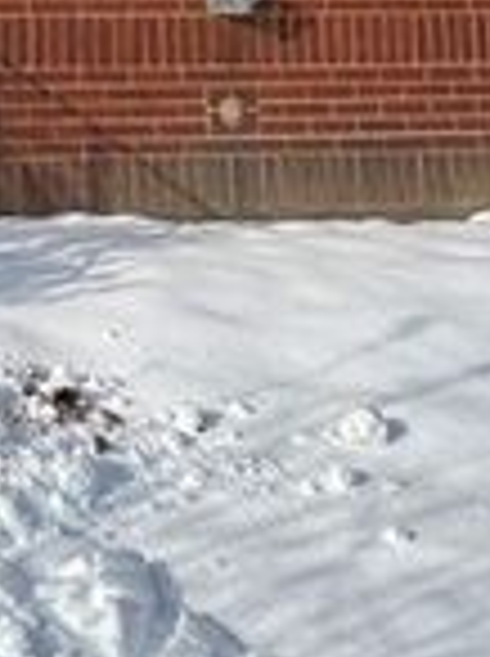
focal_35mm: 64
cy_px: -205
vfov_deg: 25.8
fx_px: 1211
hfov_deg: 20.5
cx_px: -180
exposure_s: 1/1927
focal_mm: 2.22
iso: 50
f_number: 2.2
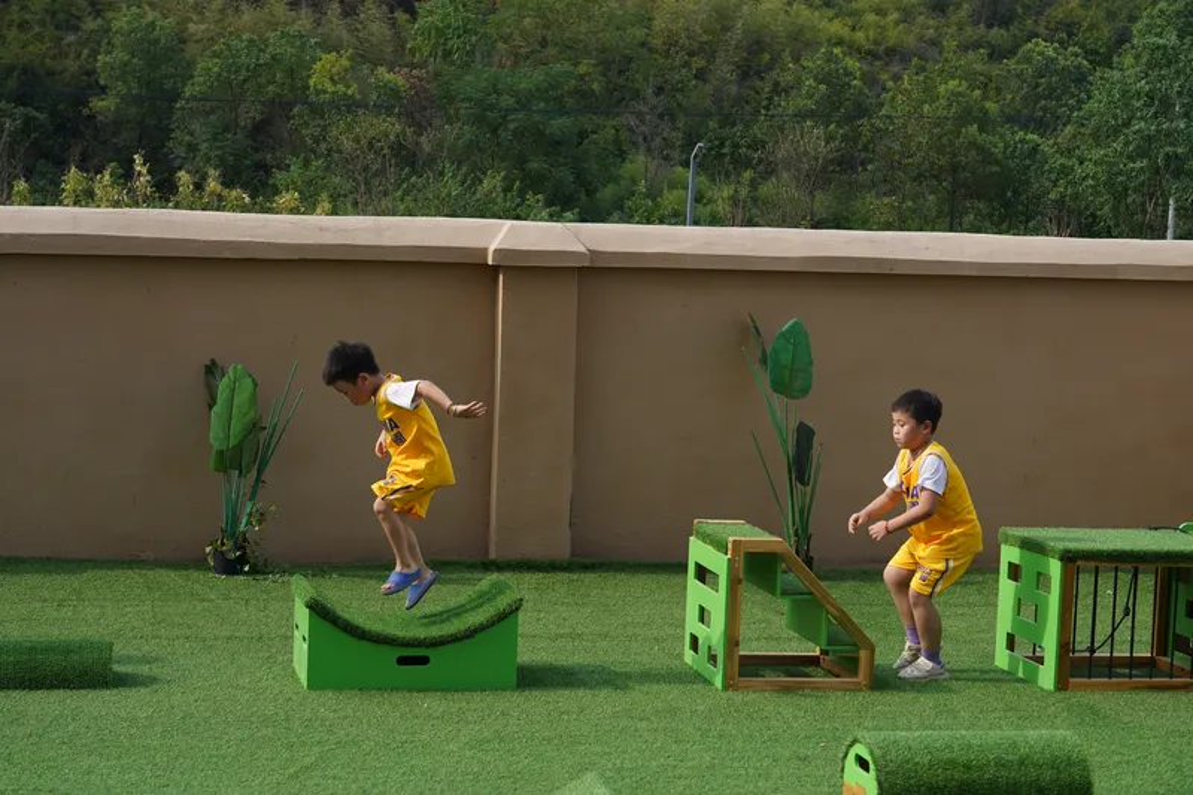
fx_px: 2319
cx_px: 596
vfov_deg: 19.4
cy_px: 398
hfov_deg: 28.8
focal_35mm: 70
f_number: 8
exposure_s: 1/320
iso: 200
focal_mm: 70
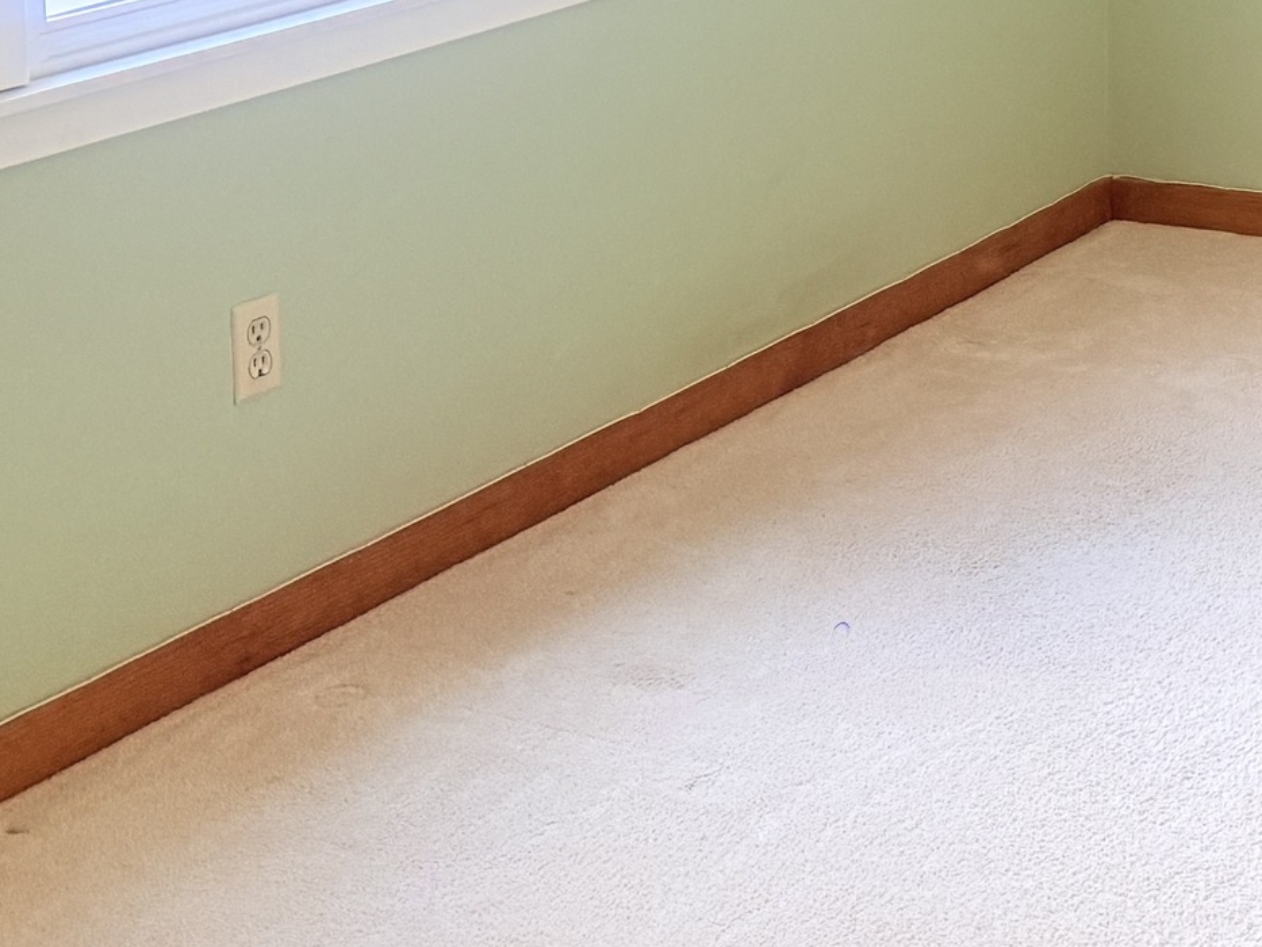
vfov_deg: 17.0
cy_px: -444
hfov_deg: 23.1
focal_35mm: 79
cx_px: 1427
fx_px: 2880
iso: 320
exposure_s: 1/120
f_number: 1.78
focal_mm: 6.76
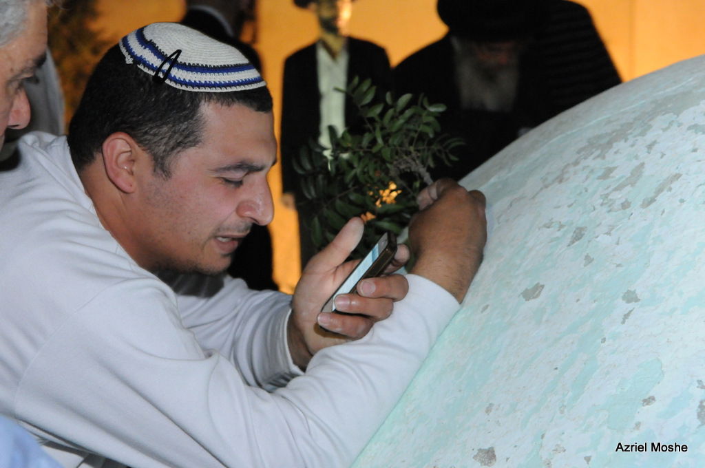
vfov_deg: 20.1
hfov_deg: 29.9
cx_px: 352
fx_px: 1320
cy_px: 234
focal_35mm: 68
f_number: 5
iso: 3200
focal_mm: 45
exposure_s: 1/10
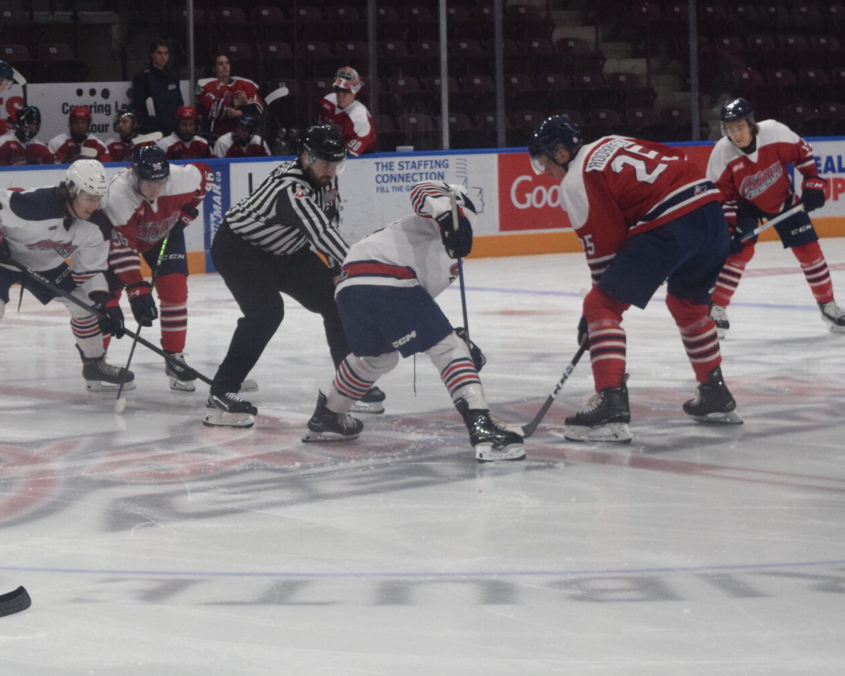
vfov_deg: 11.2
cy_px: 251
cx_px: 295
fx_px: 3451
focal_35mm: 138
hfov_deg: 13.9
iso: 1800
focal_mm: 48
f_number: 5.3
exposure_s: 1/500
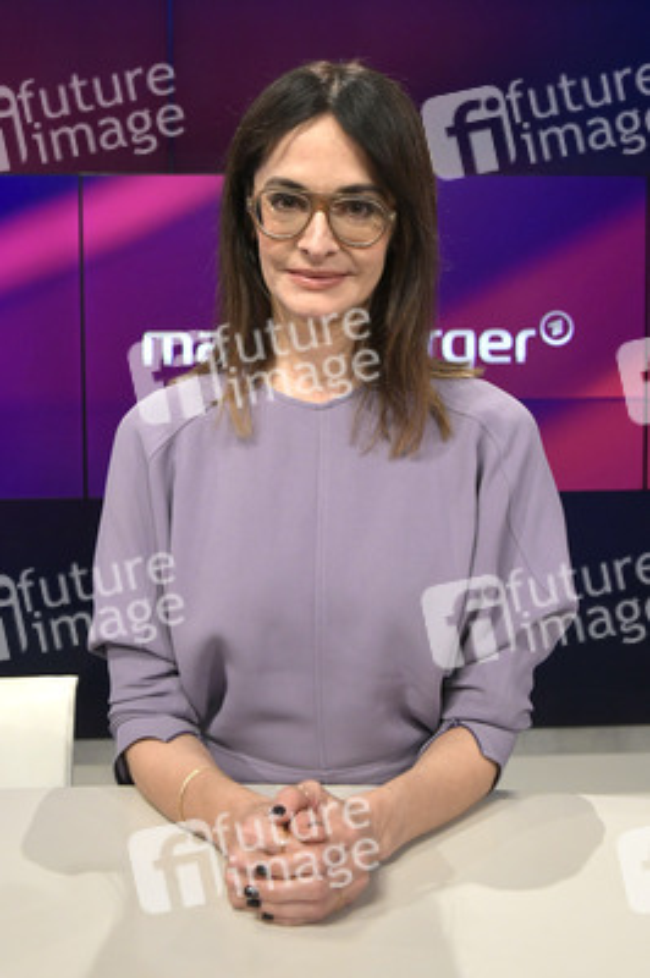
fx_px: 868
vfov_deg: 58.8
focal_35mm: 32
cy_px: 489
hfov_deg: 41.0
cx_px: 325
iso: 1600
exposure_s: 1/200
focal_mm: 32
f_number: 6.3
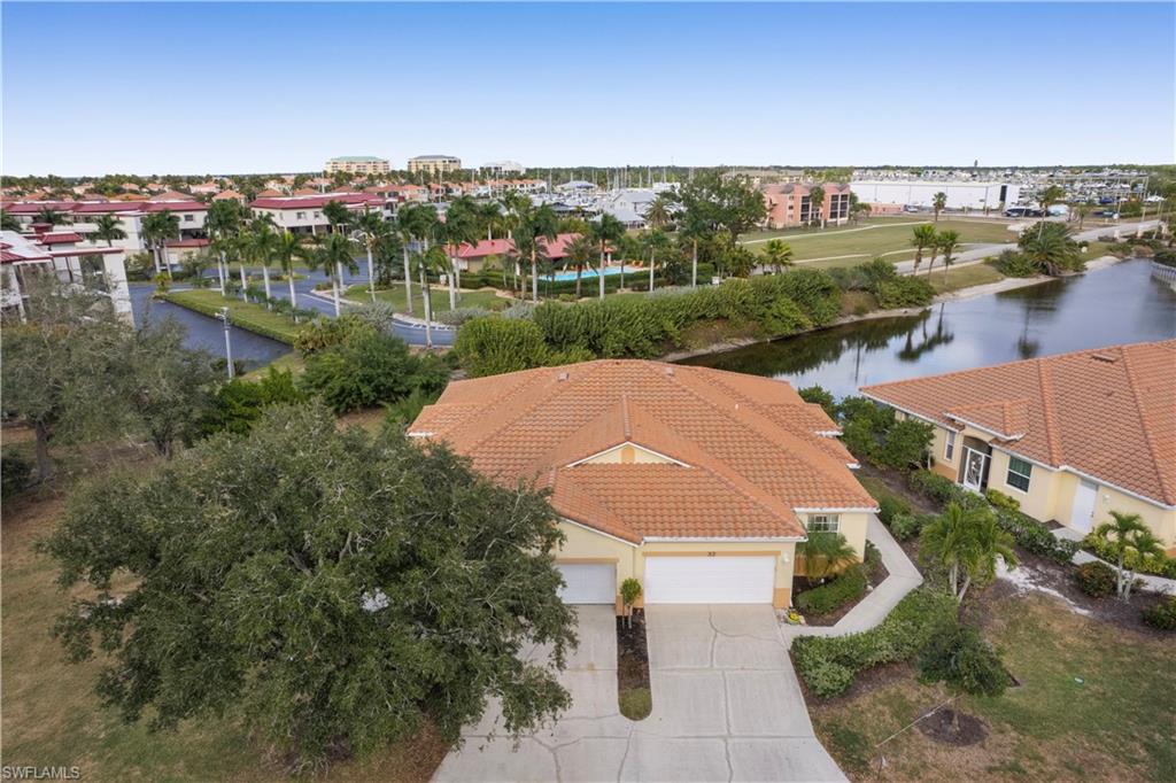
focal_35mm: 22
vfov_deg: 57.2
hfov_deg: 78.6
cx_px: 588
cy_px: 392
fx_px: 718
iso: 100
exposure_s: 1/350
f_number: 2.8
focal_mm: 8.38
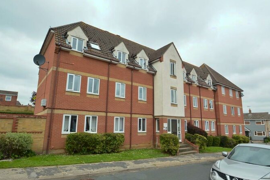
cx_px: 140
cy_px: 94
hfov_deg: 82.5
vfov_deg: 60.6
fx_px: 154
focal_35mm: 21
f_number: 8
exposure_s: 1/250
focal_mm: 13
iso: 100
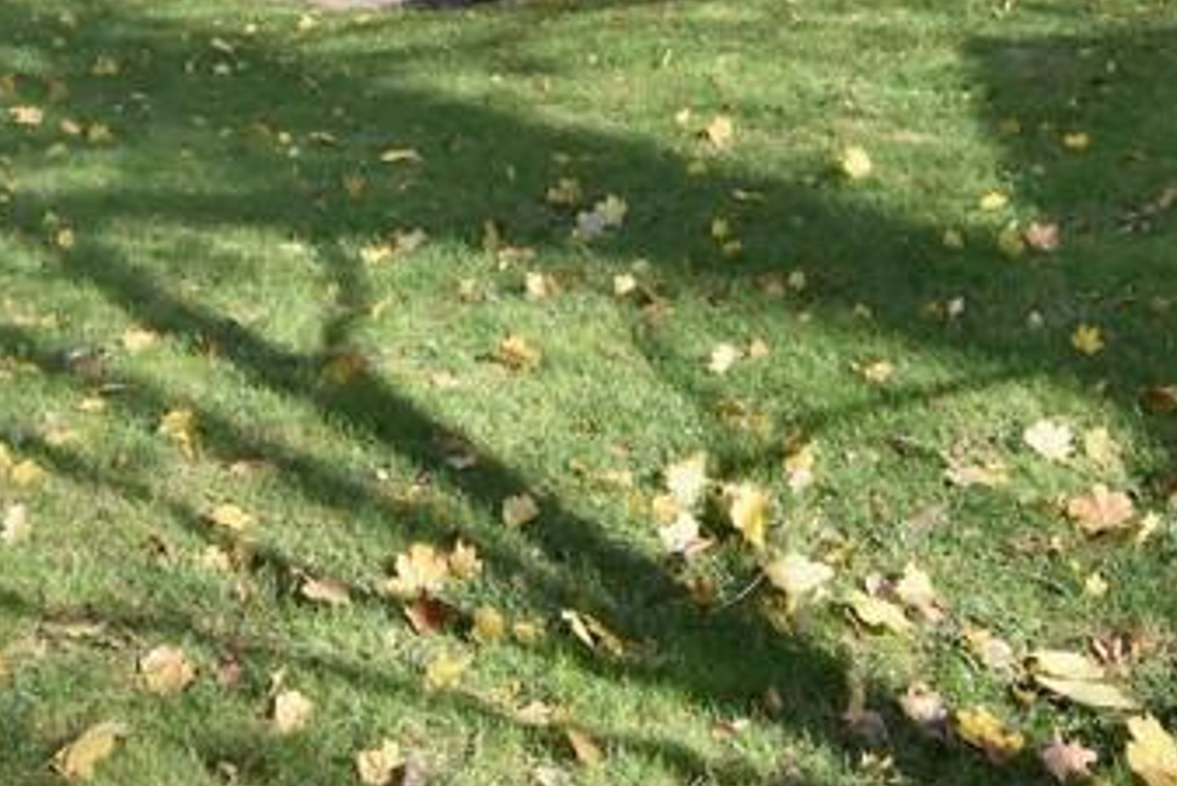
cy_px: -335
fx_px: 1897
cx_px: 513
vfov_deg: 20.6
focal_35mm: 58
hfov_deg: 34.4
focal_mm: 12
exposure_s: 1/400
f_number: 14
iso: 640
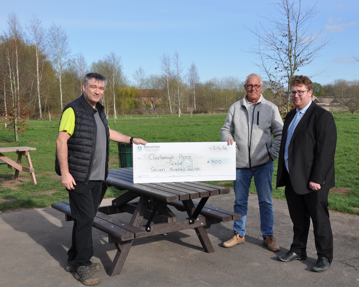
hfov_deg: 43.2
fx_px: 452
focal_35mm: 43
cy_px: 144
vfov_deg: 35.2
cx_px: 201
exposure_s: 1/320
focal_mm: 25
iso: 200
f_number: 9
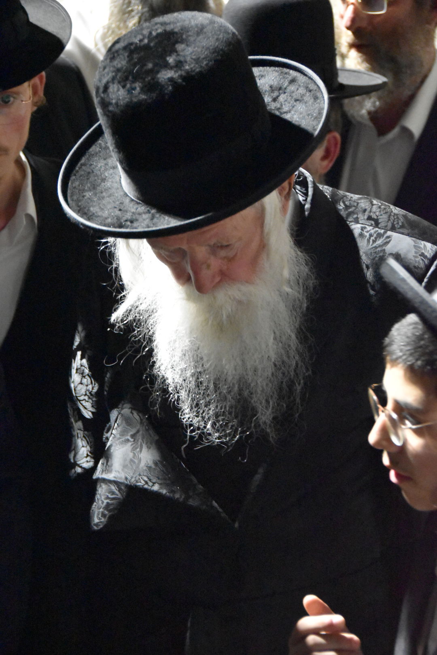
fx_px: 2594
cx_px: 218
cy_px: 328
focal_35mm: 142
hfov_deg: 9.6
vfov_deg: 14.4
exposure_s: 1/50
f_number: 5.3
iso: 12800
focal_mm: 95
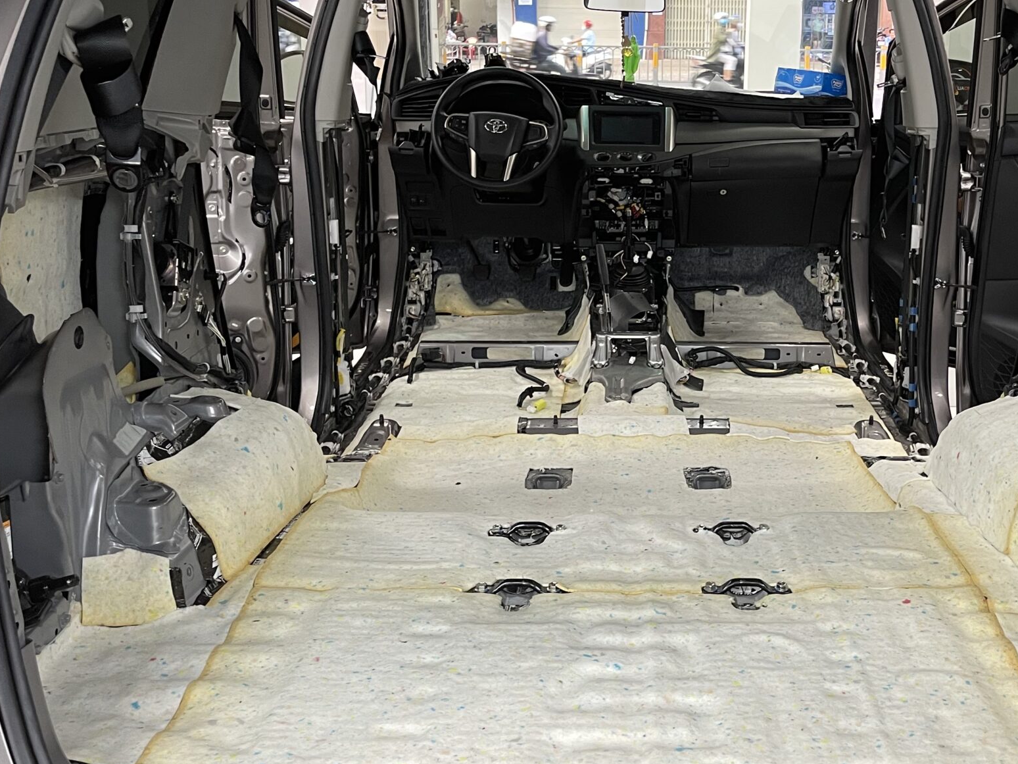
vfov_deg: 33.6
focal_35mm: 43
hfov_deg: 43.4
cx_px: 656
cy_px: 336
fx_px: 1265
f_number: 1.6
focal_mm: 5.1
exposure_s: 1/50
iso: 125
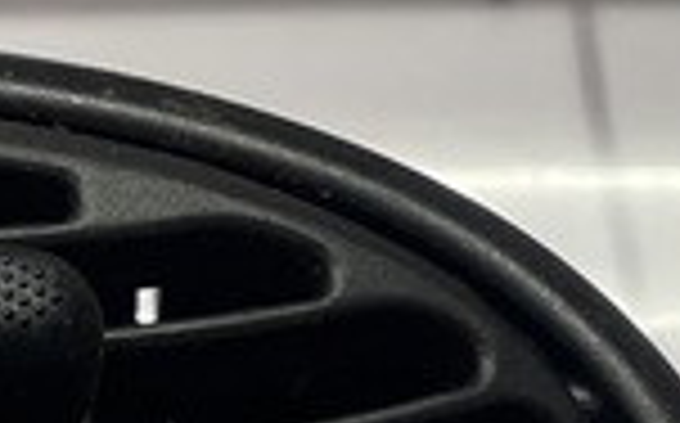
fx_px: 3462
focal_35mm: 187
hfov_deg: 11.1
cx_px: 27
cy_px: 360
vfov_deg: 7.0
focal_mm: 4.2
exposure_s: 1/100
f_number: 1.6
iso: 100
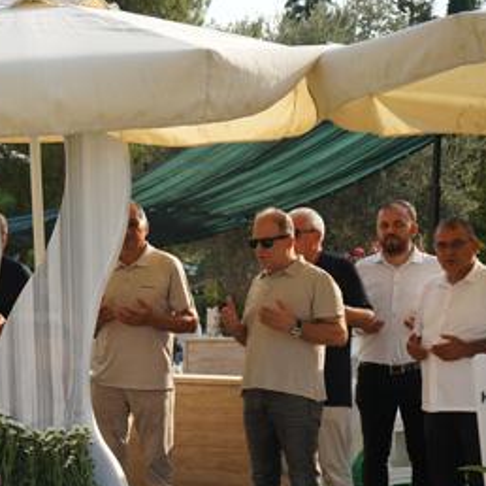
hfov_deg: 20.6
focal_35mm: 81
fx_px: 1287
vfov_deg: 21.2
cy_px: 379
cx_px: -22
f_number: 5.6
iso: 100
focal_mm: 40
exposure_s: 1/250
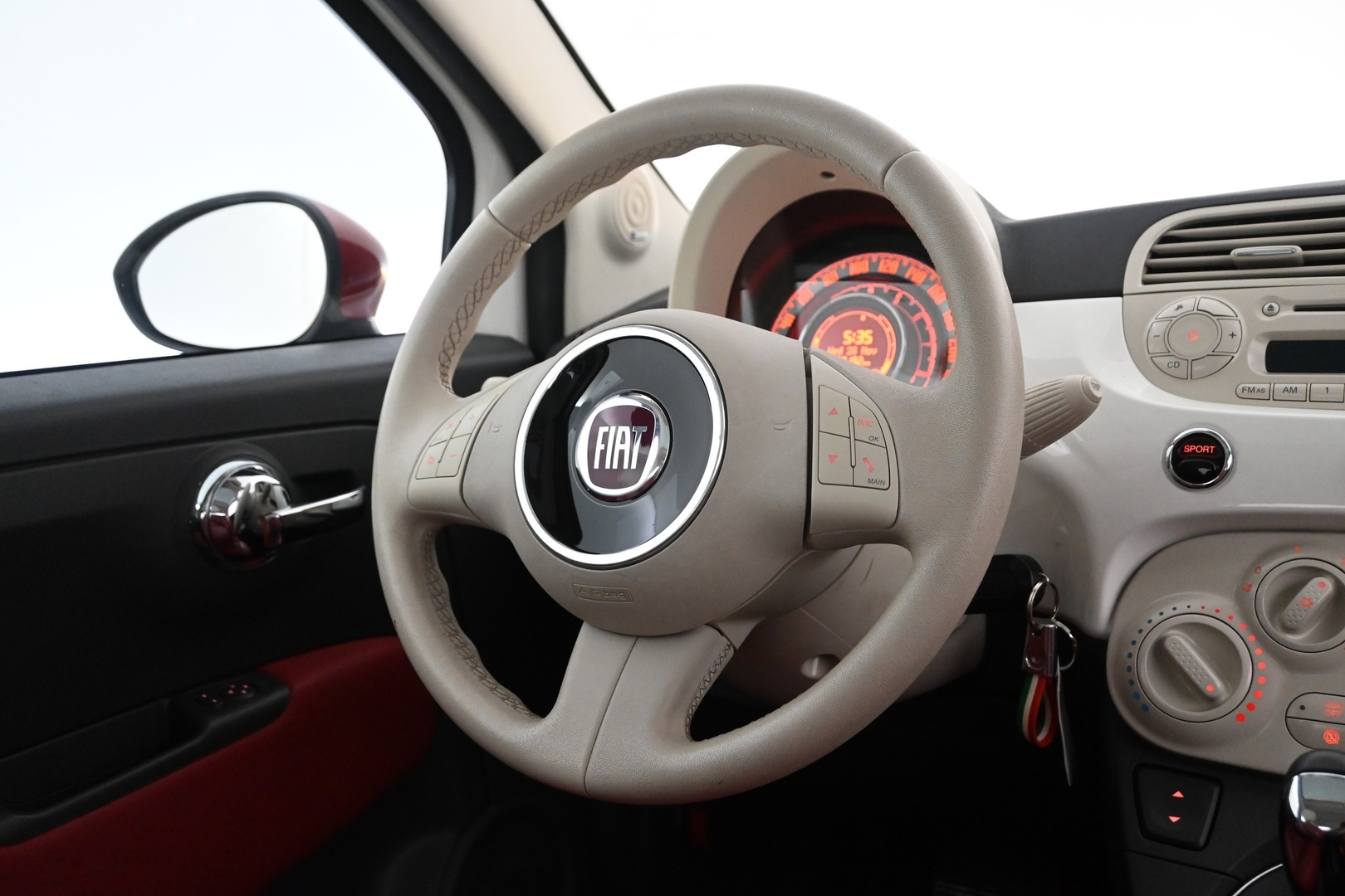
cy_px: 448
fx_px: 1205
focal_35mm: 32
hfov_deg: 58.3
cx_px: 672
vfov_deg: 40.8
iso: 2500
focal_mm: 21.5
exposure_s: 1/50
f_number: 4
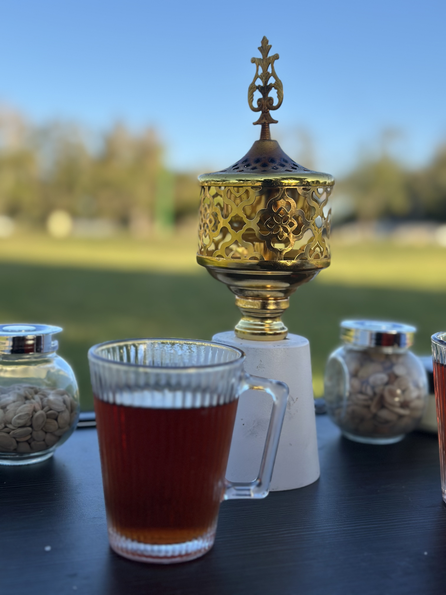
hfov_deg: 30.3
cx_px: 223
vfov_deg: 39.7
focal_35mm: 48
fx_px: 825
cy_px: 298
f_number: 1.78
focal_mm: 6.86
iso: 80
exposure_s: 1/2252
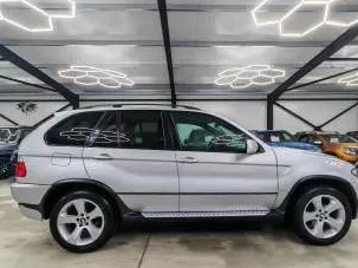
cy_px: 145
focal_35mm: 19
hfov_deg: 84.7
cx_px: 185
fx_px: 196
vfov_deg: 68.5
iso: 80
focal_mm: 1.96
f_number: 2.2
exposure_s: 1/50
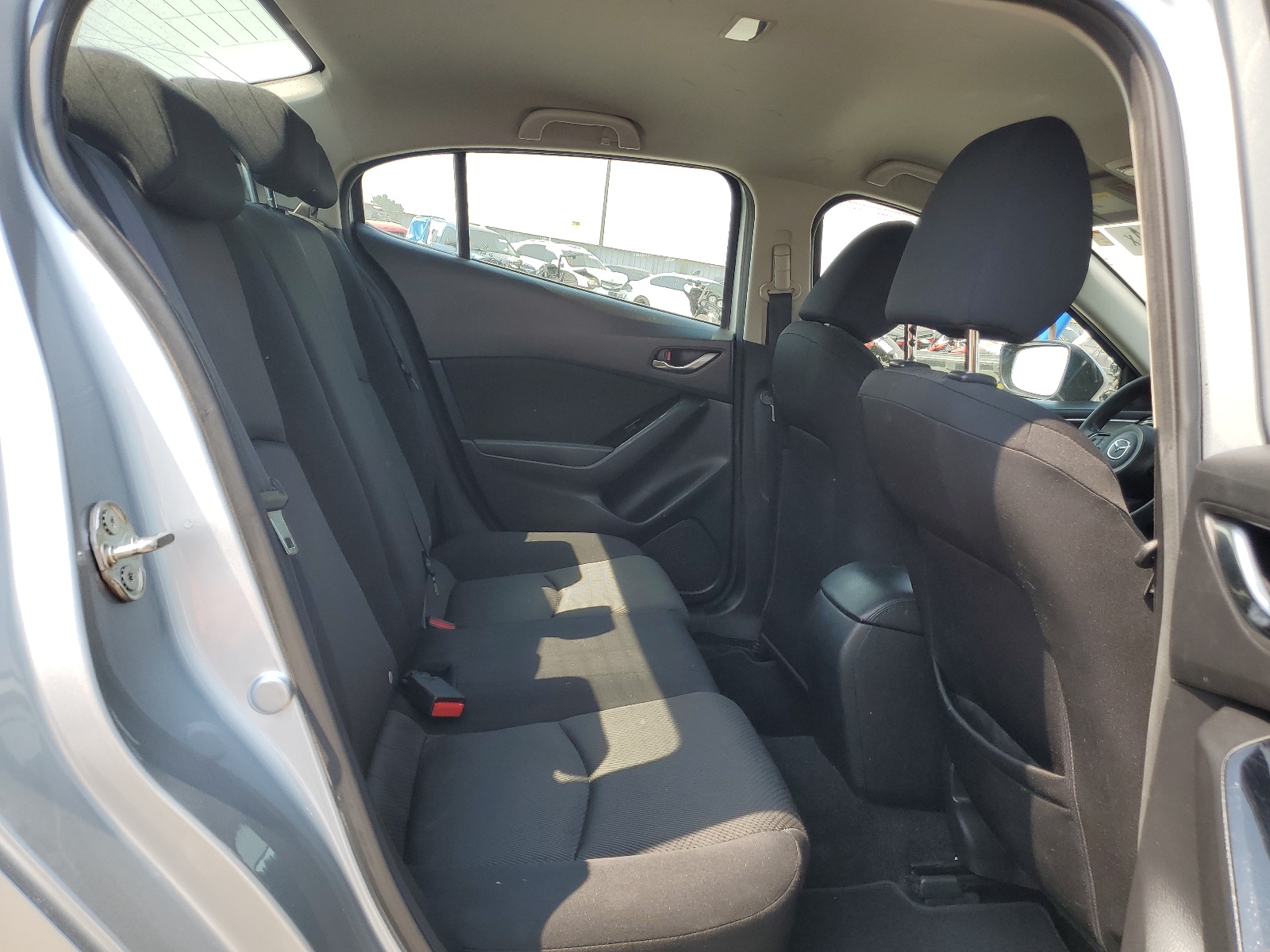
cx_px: 635
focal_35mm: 26
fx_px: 954
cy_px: 476
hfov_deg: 67.3
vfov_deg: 53.1
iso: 50
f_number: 1.5
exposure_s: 1/769
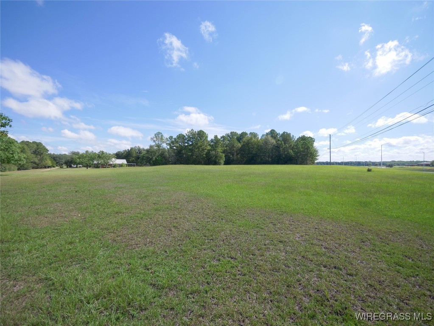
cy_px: 163
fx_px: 176
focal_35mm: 14
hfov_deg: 102.0
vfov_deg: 85.7
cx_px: 217
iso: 100
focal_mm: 7
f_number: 4
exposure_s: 1/640
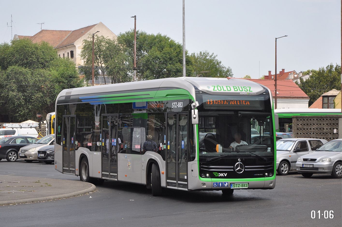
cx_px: 171
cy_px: 114
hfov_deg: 20.6
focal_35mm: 99
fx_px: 939
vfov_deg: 13.8
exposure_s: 1/1000
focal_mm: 66
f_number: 5.3
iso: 450
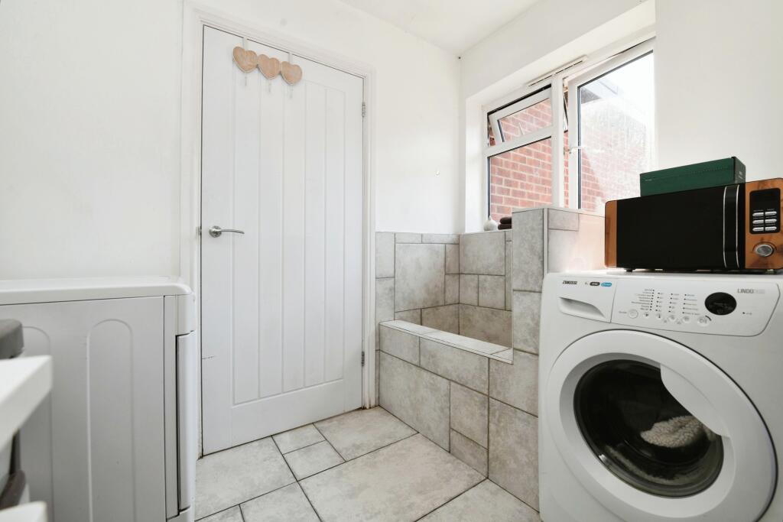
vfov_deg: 77.3
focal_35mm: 15
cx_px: 392
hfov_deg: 100.4
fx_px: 326
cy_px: 261
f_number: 9
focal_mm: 15
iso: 400
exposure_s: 1/80
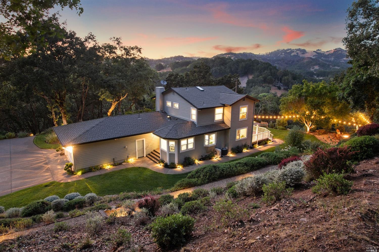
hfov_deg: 81.2
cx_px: 190
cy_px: 126
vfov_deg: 59.5
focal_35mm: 21
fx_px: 221
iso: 400
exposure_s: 2.5
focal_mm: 21
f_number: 9
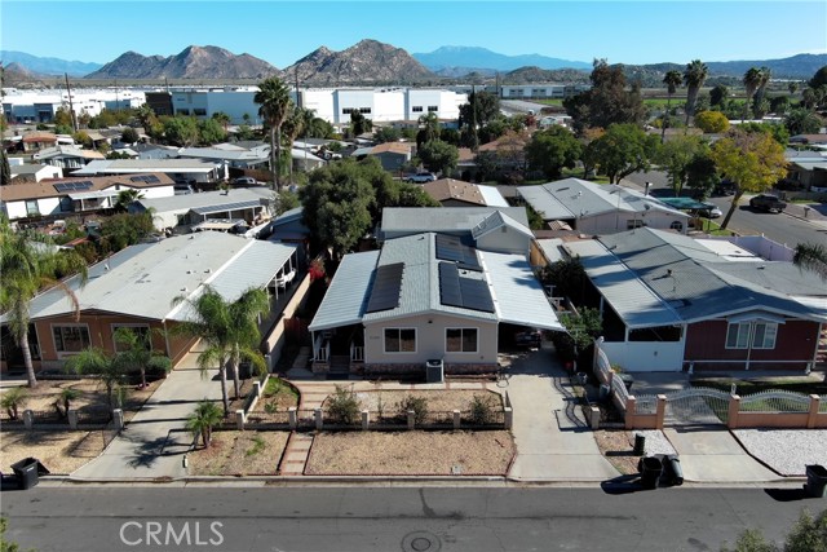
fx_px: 666
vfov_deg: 45.0
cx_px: 414
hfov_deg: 63.6
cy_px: 276
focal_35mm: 29
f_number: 8
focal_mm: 10.57
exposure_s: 1/122
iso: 100
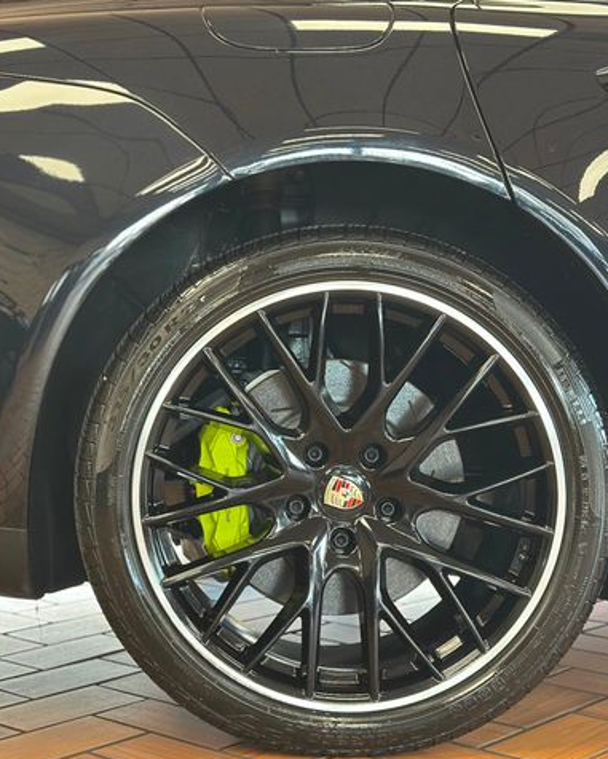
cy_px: 381
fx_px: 1417
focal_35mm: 63
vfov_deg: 30.0
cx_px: 163
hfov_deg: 24.0
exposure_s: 1/60
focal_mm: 6.86
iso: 200
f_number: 1.78
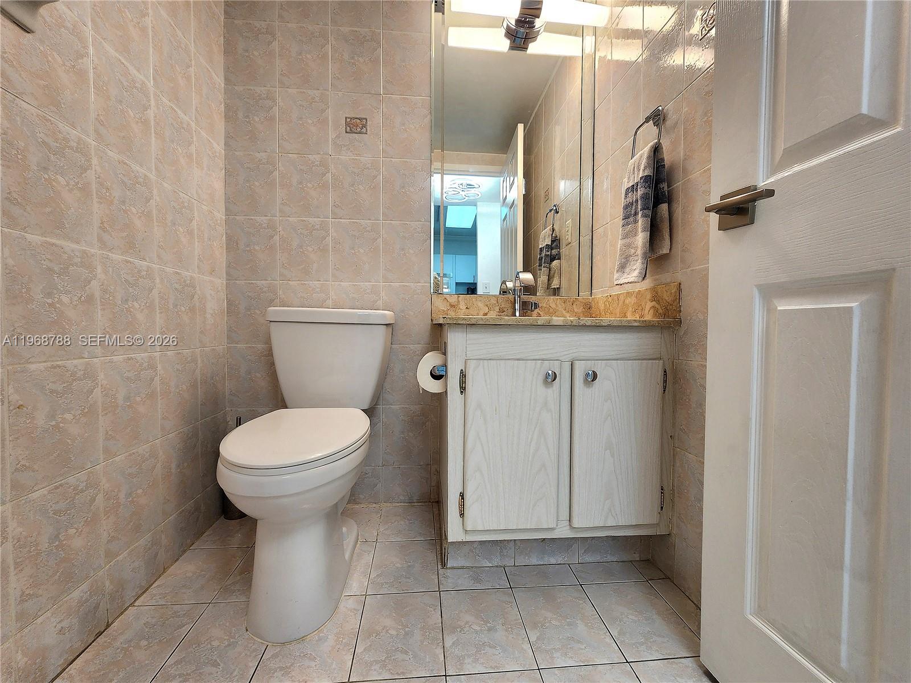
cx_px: 456
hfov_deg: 106.2
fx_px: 342
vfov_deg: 89.9
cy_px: 342
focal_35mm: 13
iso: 80
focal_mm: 2.2
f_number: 2.2
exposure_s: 1/60.2
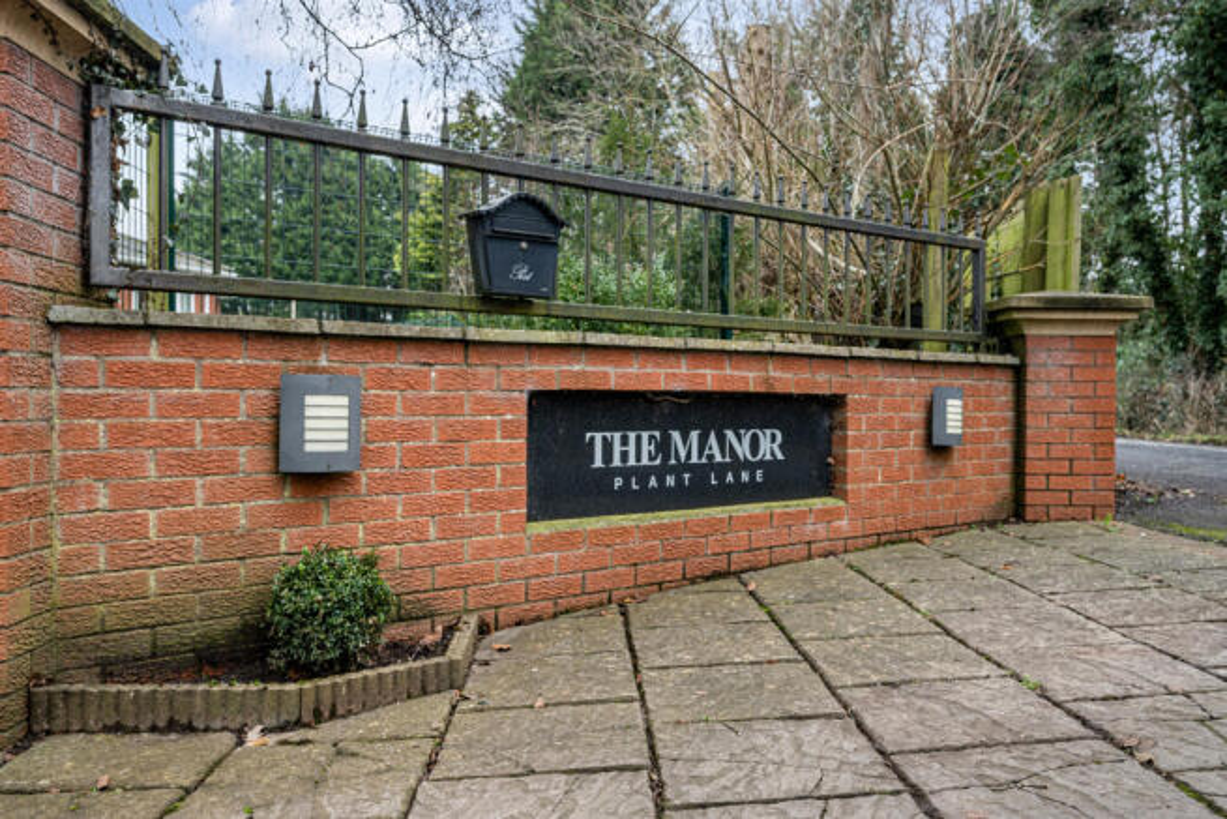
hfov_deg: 61.9
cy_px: 410
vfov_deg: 43.6
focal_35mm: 30
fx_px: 1023
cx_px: 614
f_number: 6.3
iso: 500
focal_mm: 30
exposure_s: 1/125
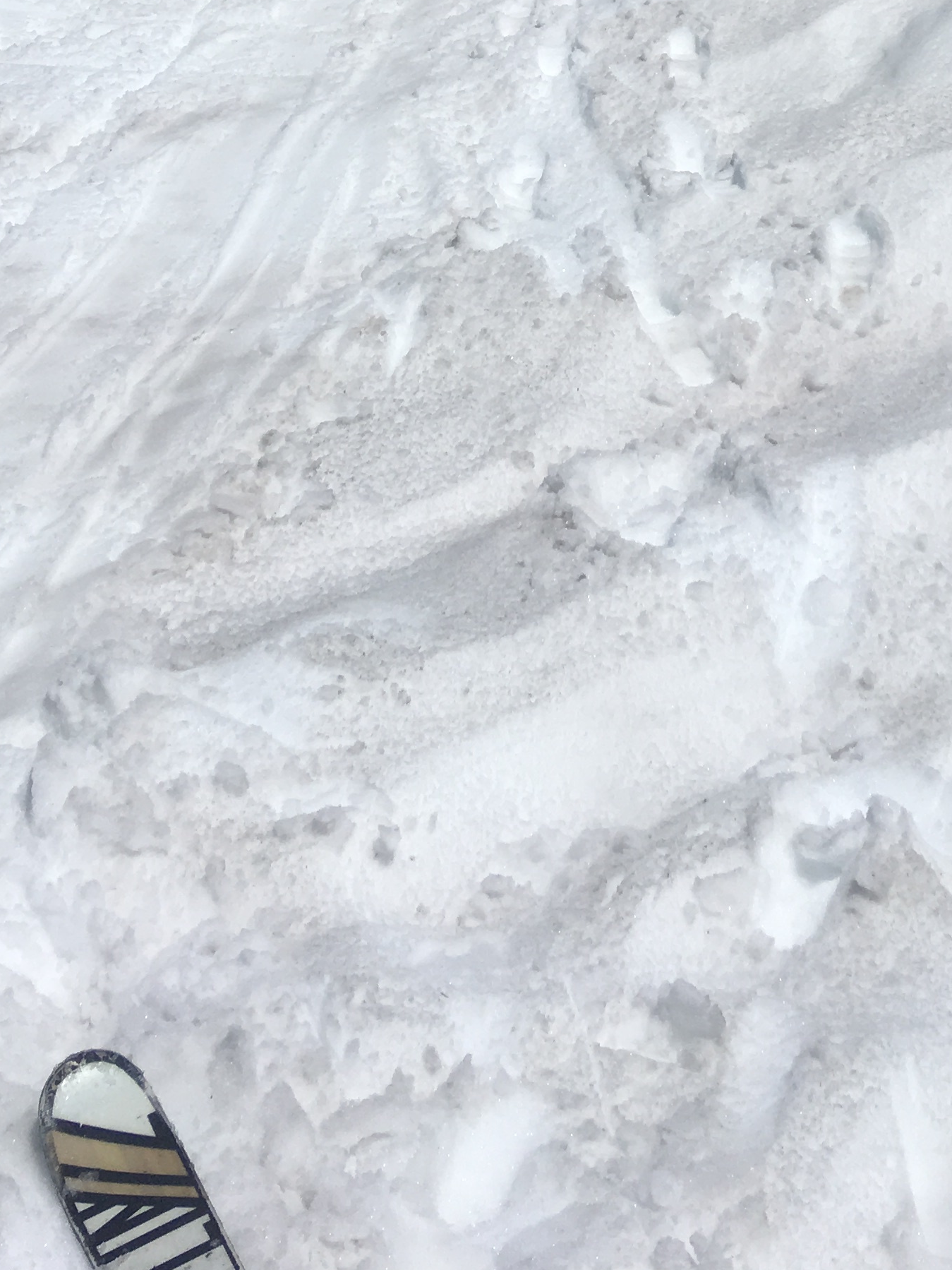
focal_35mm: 65
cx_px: 579
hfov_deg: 22.5
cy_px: -124
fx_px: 2384
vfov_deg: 27.3
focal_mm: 4.15
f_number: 2.2
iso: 25
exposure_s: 1/7692
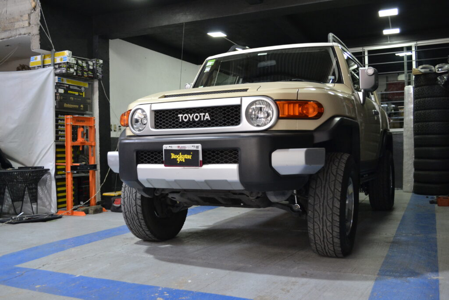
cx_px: 224
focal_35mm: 36
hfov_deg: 53.1
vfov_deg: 36.9
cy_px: 150
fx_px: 449
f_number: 4
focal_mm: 24
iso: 1000
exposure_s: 1/60
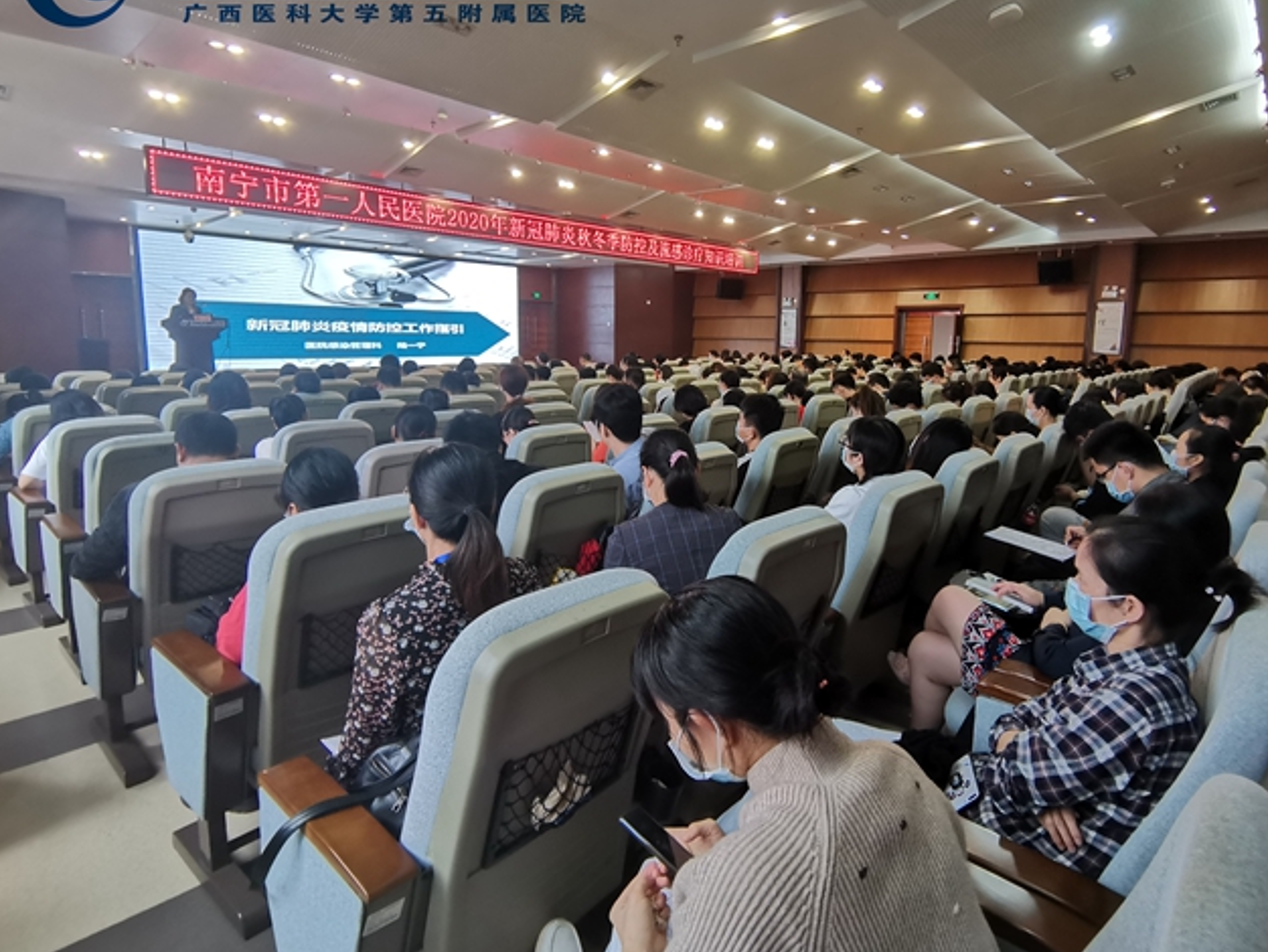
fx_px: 696
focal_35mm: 19
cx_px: 687
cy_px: 426
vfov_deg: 68.5
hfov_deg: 84.5
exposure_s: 1/33.3
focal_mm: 2.26
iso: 320
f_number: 2.2
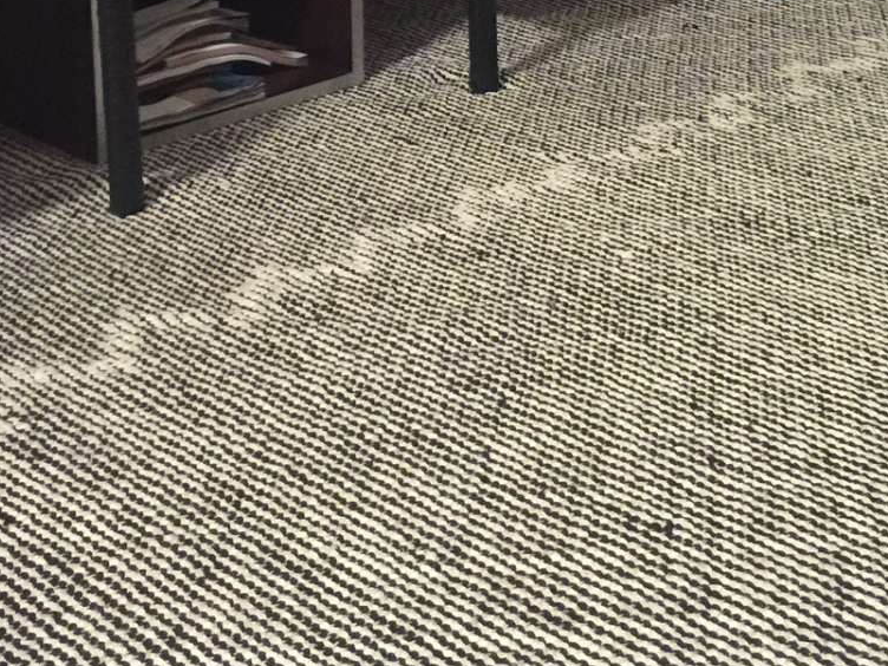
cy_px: -103
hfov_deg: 26.3
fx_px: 1898
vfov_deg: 18.9
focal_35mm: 74
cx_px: 374
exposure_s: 1/4
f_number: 2.2
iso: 125
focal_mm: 4.15
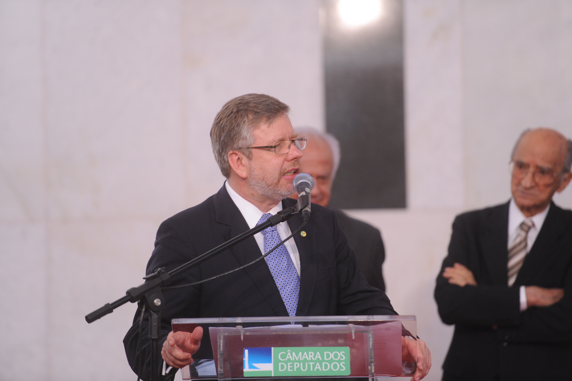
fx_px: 3176
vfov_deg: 6.9
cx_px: 286
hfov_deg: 10.3
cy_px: 190
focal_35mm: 200
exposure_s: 1/80
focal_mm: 200
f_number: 2.8
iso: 1600
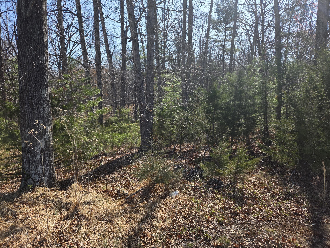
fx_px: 219
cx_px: 165
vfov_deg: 58.9
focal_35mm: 23
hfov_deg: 73.9
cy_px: 124
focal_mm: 5.4
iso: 80
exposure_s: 1/2483
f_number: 1.8
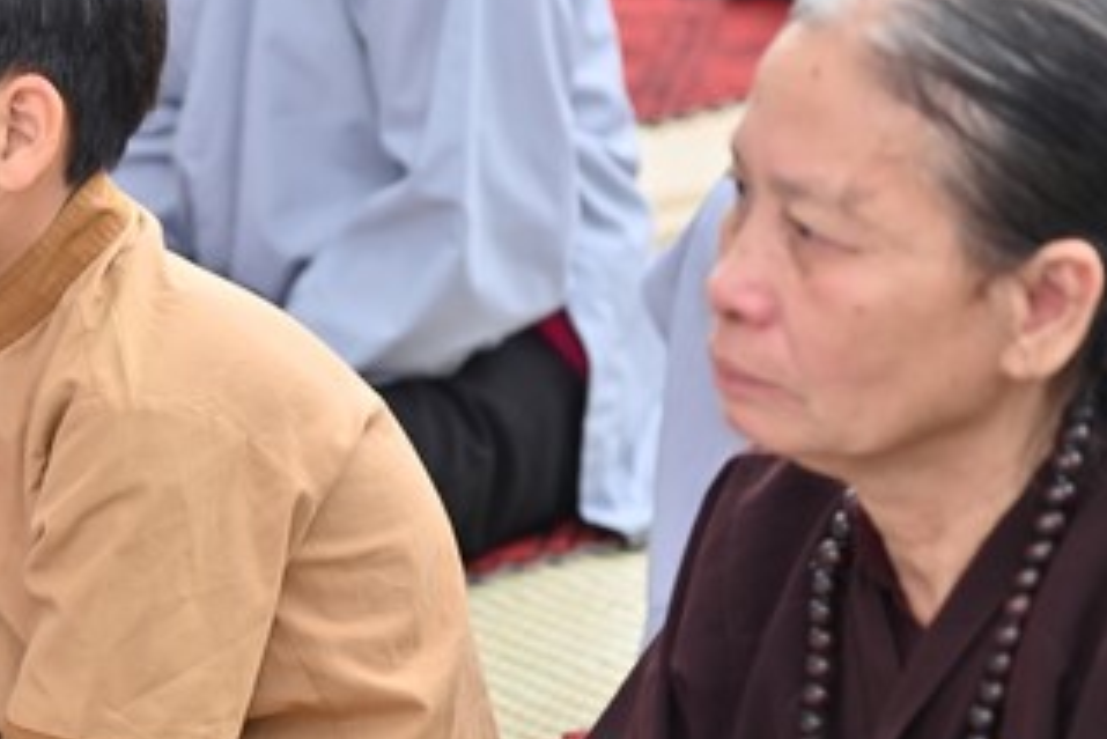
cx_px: 97
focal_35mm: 244
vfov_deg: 5.6
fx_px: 7506
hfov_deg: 8.4
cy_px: 361
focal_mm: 120
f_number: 4
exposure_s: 1/125
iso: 200
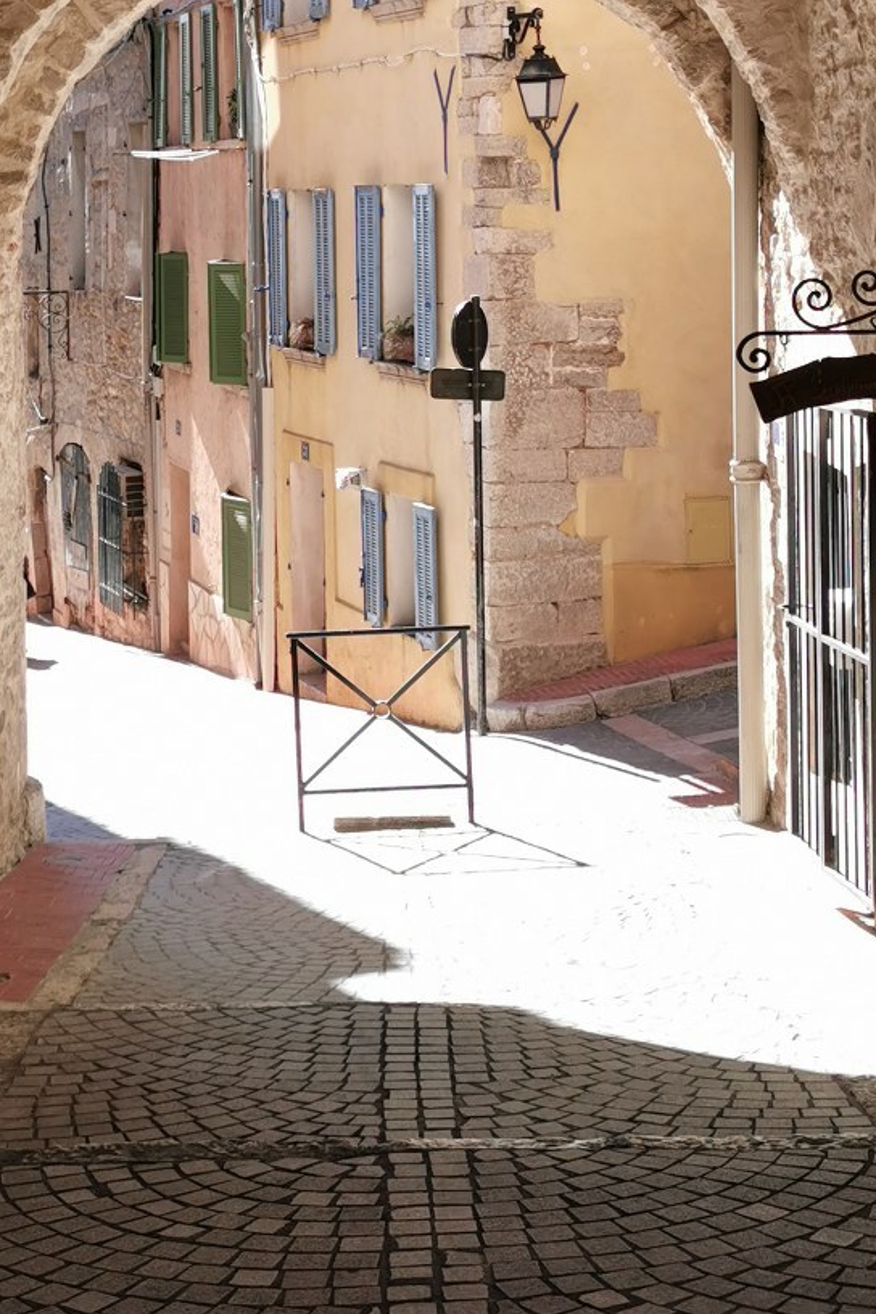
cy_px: 337
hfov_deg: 21.9
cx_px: 335
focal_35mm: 62
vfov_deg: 31.8
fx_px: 2263
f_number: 1.6
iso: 50
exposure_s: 1/582
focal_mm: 5.56
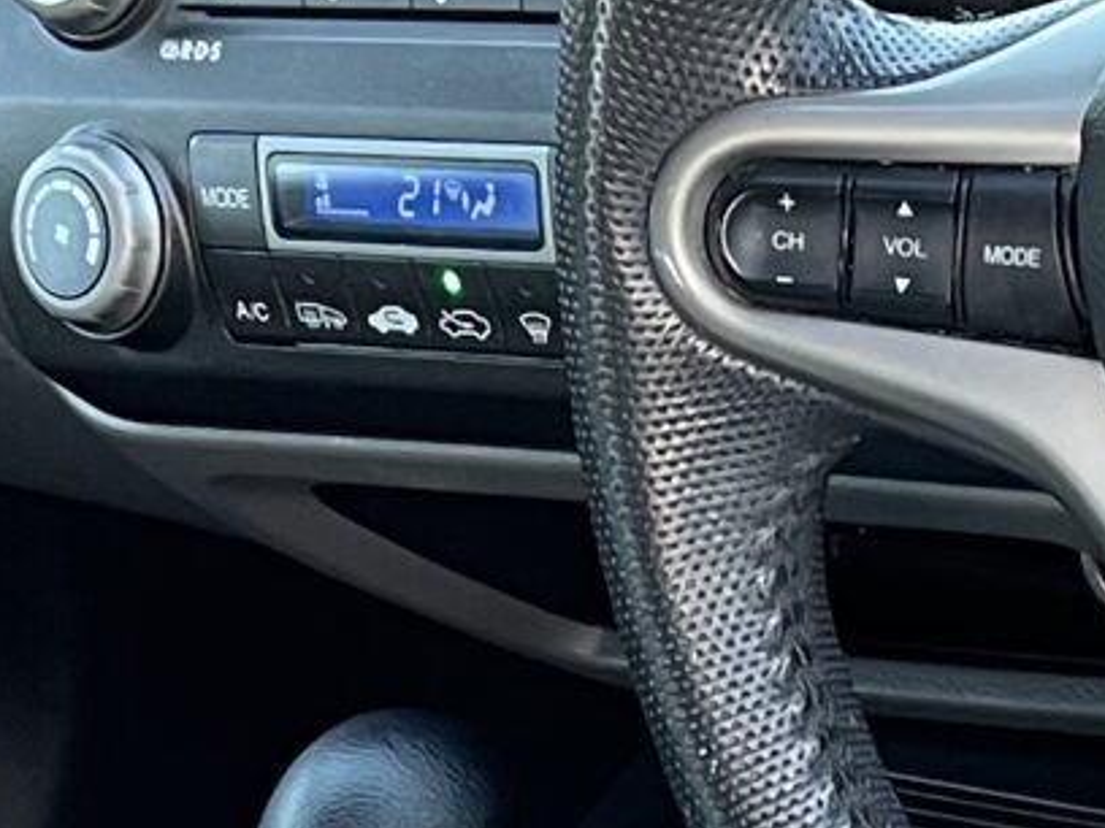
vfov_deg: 8.6
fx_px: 5012
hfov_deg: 12.4
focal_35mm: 157
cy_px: 2019
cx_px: 1181
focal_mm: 5.1
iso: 125
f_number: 1.6
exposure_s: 1/79
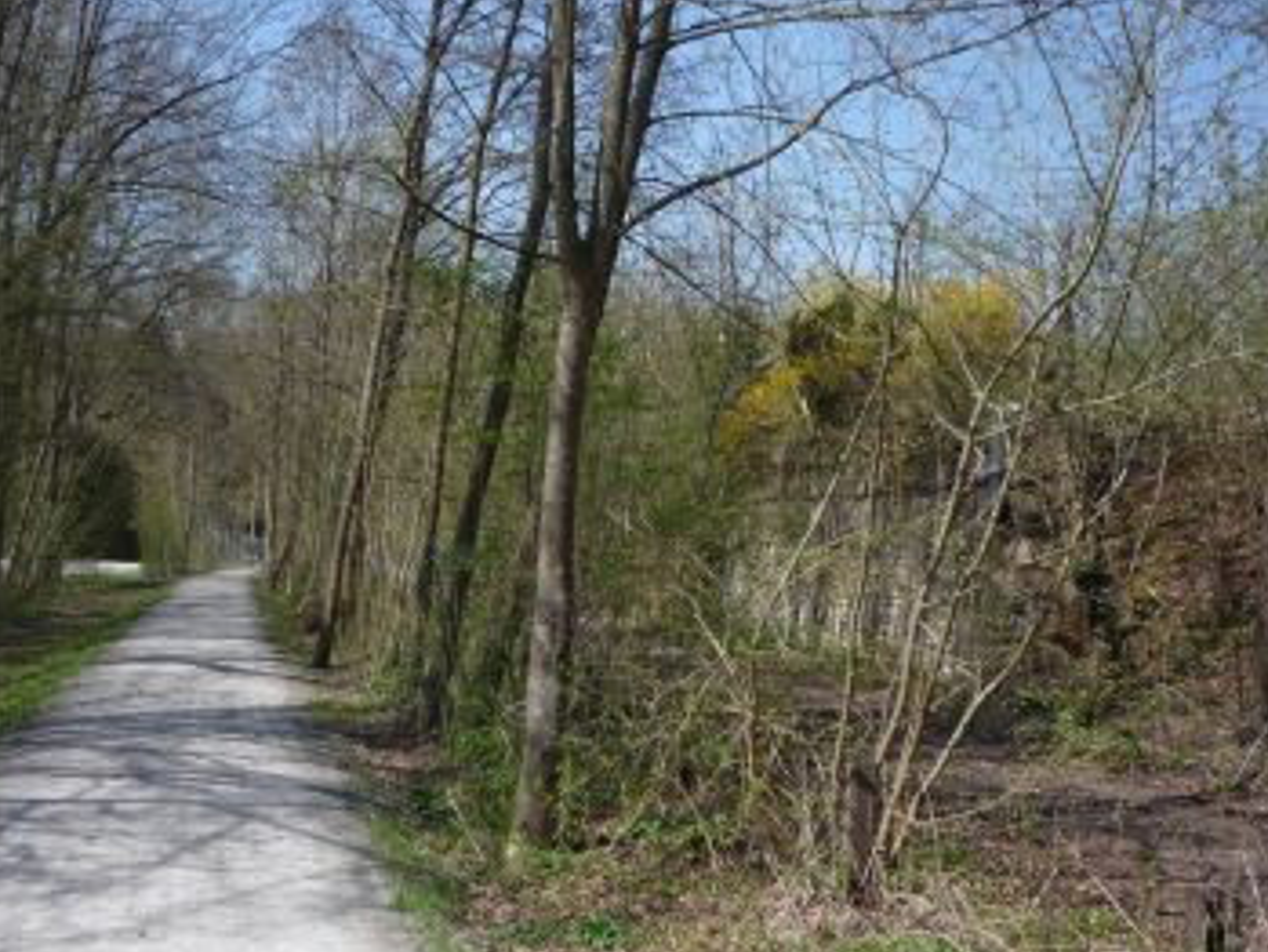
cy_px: 574
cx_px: 545
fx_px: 1612
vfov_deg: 32.8
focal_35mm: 44
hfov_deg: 42.8
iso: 100
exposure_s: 1/400
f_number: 4.5
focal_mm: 5.2
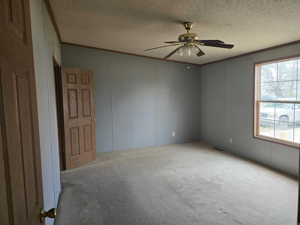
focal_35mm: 23
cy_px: 112
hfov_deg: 73.9
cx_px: 150
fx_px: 199
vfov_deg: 58.9
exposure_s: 1/180
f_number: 1.7
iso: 160
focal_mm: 6.3
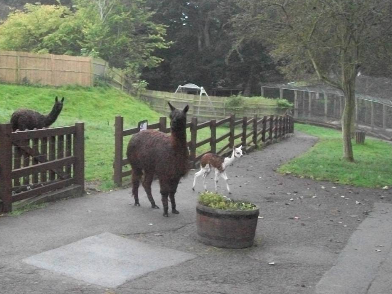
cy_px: 127
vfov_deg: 26.5
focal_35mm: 55
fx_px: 623
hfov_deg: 34.6
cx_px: 129
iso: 800
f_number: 2.9
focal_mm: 5.7
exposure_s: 1/200
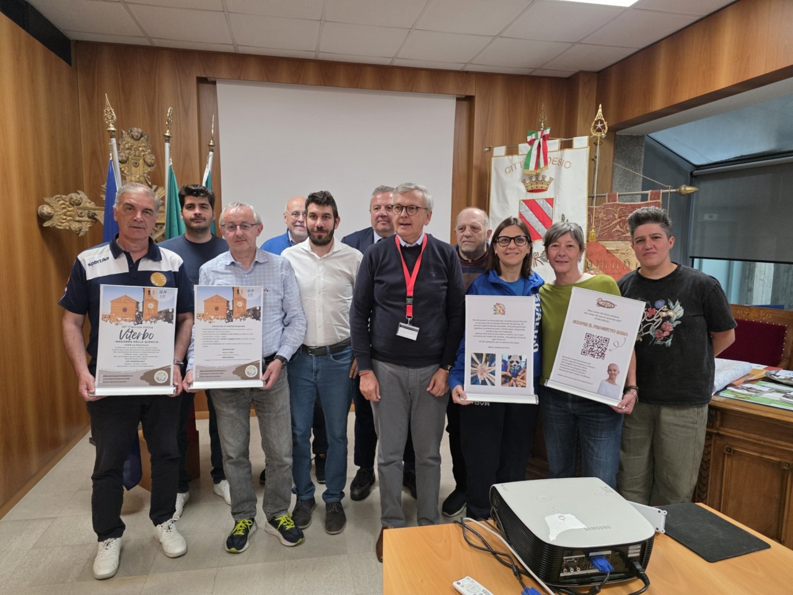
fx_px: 527
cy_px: 298
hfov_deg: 73.9
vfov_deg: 58.9
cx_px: 396
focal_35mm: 23
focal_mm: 6.3
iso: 320
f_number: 1.7
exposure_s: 1/100
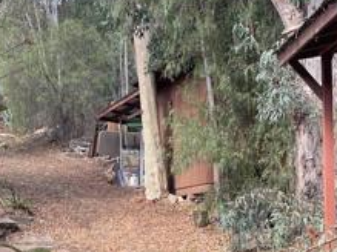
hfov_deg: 25.6
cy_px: 224
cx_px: 132
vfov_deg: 19.0
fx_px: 739
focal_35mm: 76
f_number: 1.6
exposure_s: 1/515
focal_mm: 4.2
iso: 50
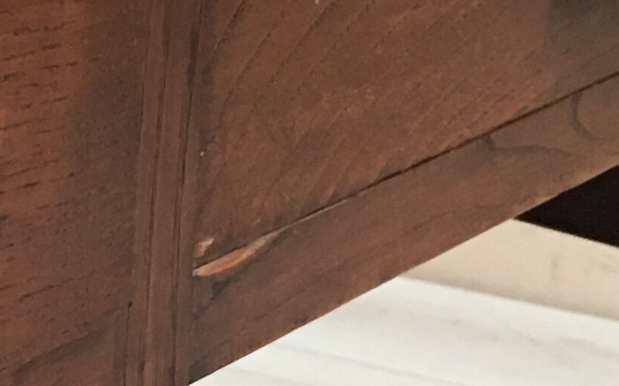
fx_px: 2530
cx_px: -111
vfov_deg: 8.7
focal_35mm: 150
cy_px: 230
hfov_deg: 13.6
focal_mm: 4.15
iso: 100
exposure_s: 1/17
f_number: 2.2
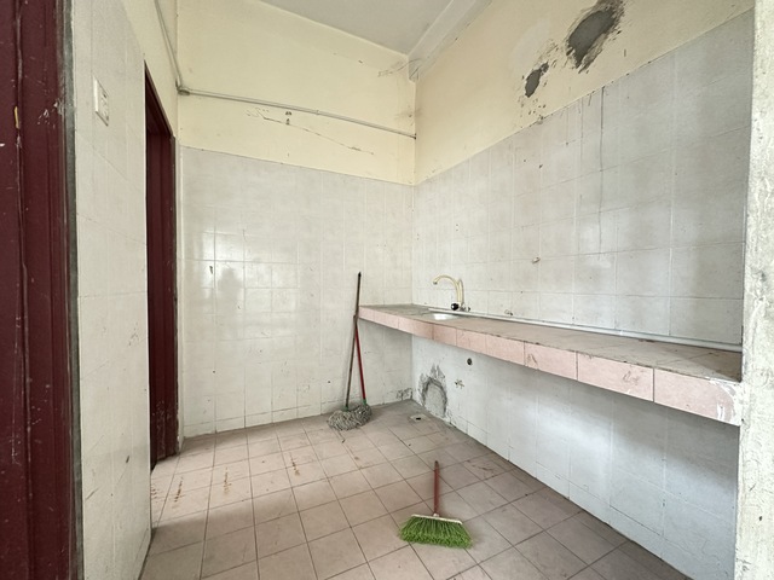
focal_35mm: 14
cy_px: 290
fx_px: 313
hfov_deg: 102.1
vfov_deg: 85.7
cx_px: 387
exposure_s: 1/60
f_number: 2.2
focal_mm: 2.22
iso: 1000
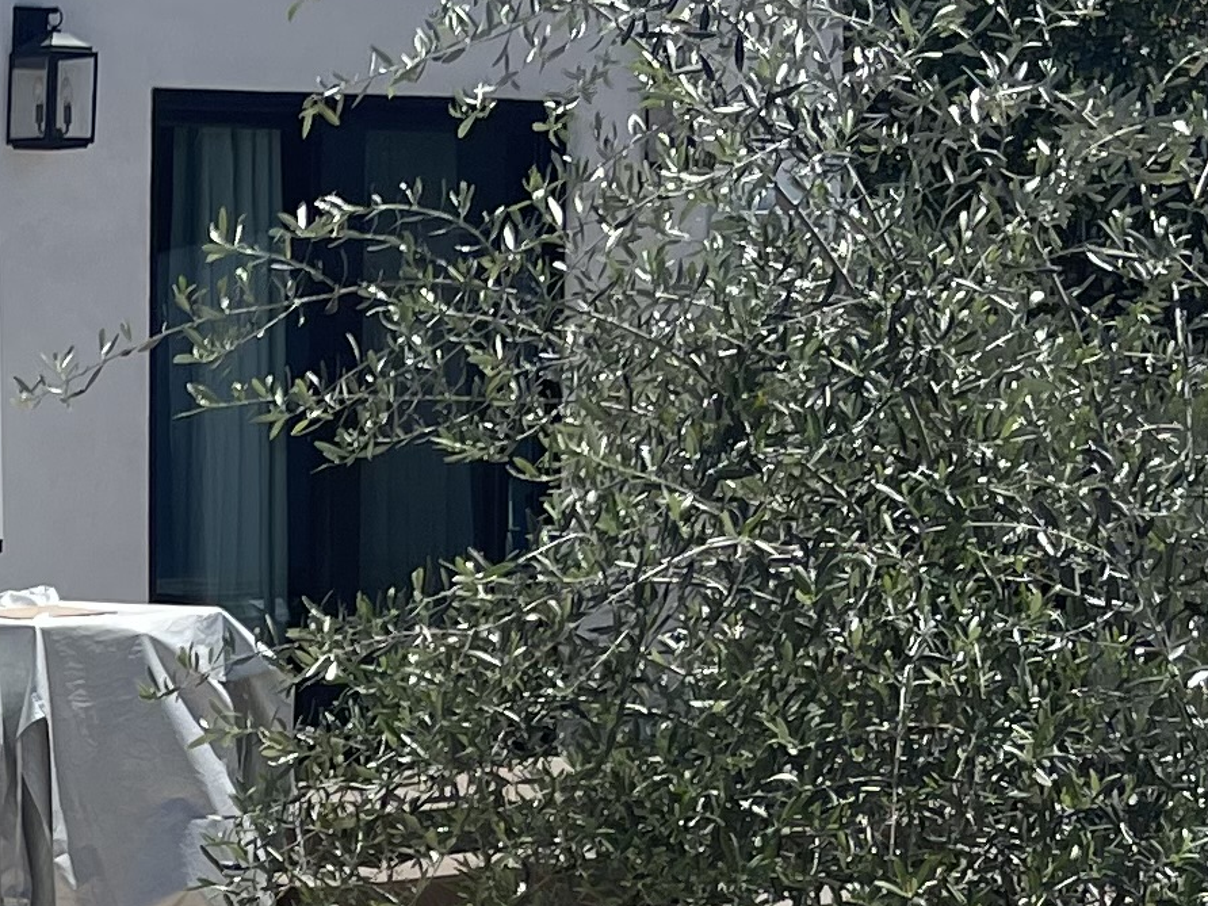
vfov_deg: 12.7
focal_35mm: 113
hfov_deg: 16.0
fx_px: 3943
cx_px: -576
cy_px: 1205
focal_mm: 5.1
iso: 32
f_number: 1.6
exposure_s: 1/5376
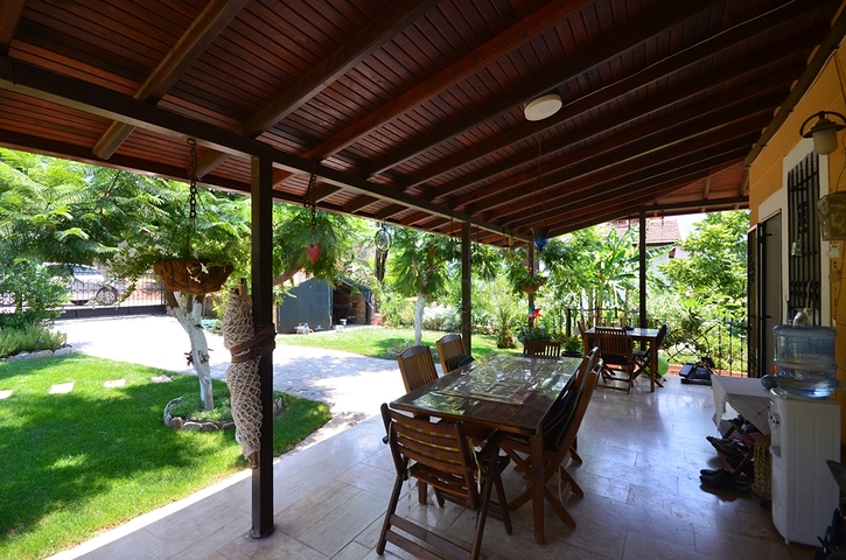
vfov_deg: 77.1
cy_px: 280
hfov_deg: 100.5
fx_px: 352
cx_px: 423
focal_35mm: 15
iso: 400
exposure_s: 1/100
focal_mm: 10
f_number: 9
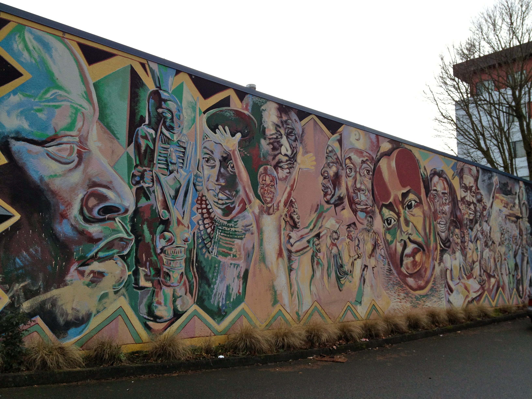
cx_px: 266
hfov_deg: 52.6
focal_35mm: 35
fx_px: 538
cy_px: 200
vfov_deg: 40.7
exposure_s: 1/227
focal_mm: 4.28
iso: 50
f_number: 2.4
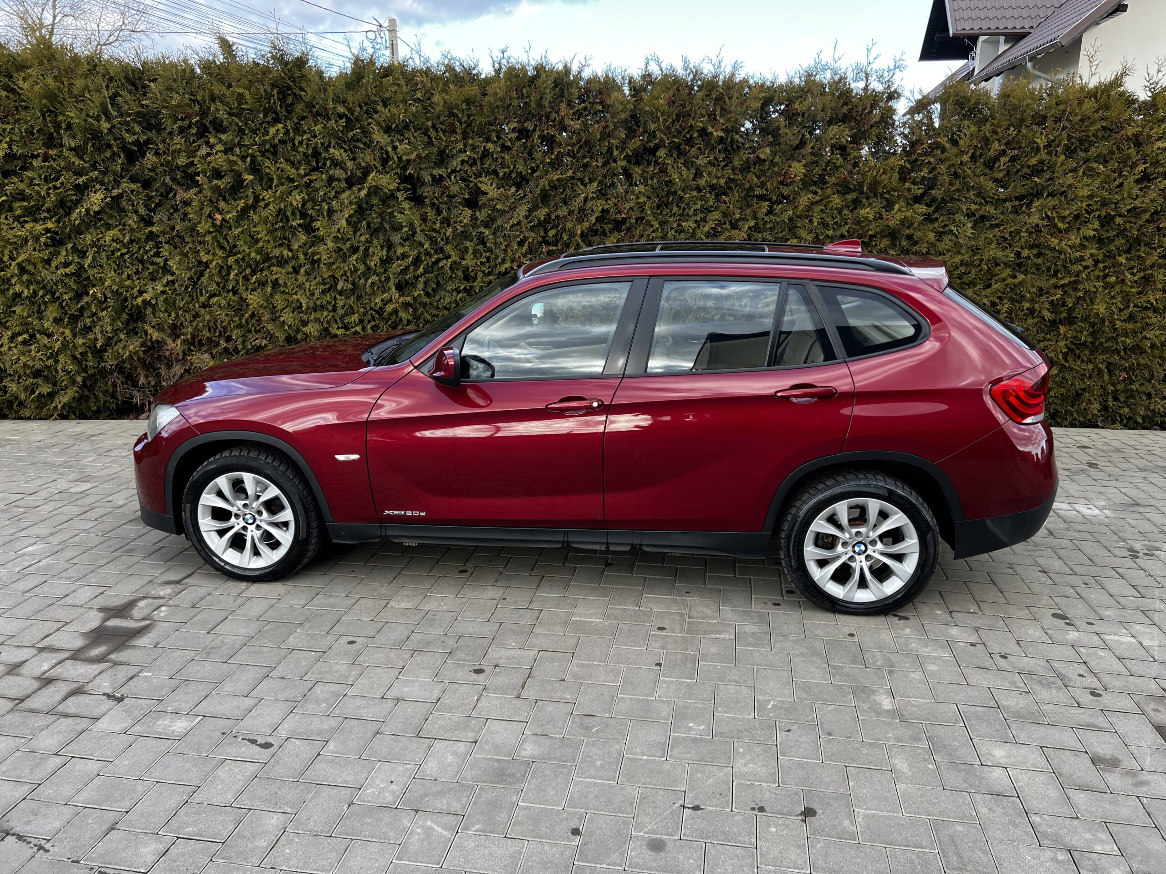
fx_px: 876
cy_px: 437
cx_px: 583
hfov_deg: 67.3
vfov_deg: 53.1
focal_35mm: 26
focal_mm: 5.7
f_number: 1.5
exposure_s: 1/260
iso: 40
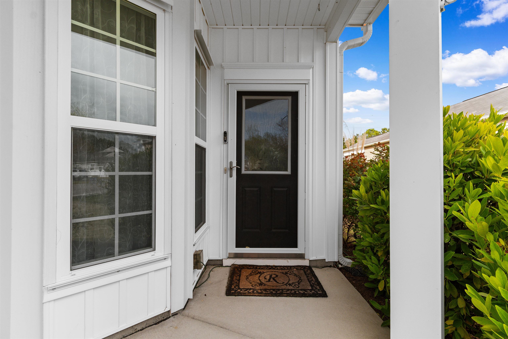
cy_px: 170
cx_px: 254
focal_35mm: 15
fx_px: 212
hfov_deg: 100.4
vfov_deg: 77.3
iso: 100
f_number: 7.1
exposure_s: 1/200
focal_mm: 10
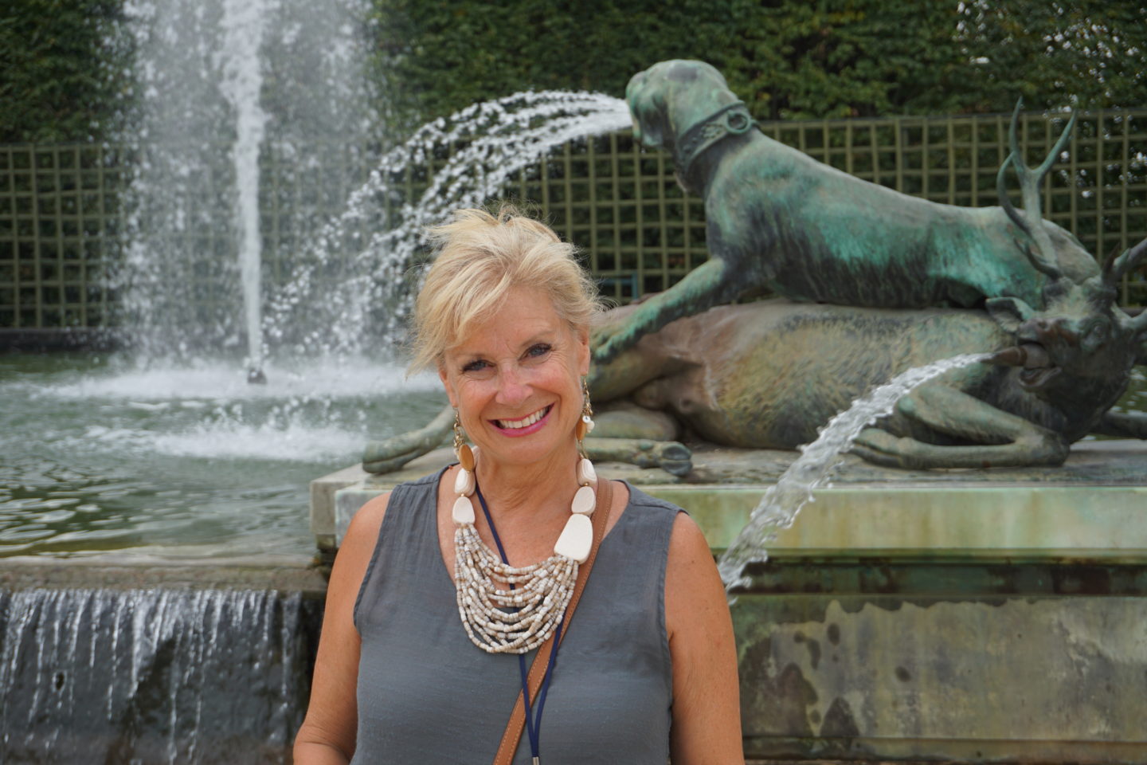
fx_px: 2198
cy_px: 382
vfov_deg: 19.7
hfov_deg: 29.2
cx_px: 574
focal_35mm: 69
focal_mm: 46
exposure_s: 1/320
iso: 100
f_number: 6.3
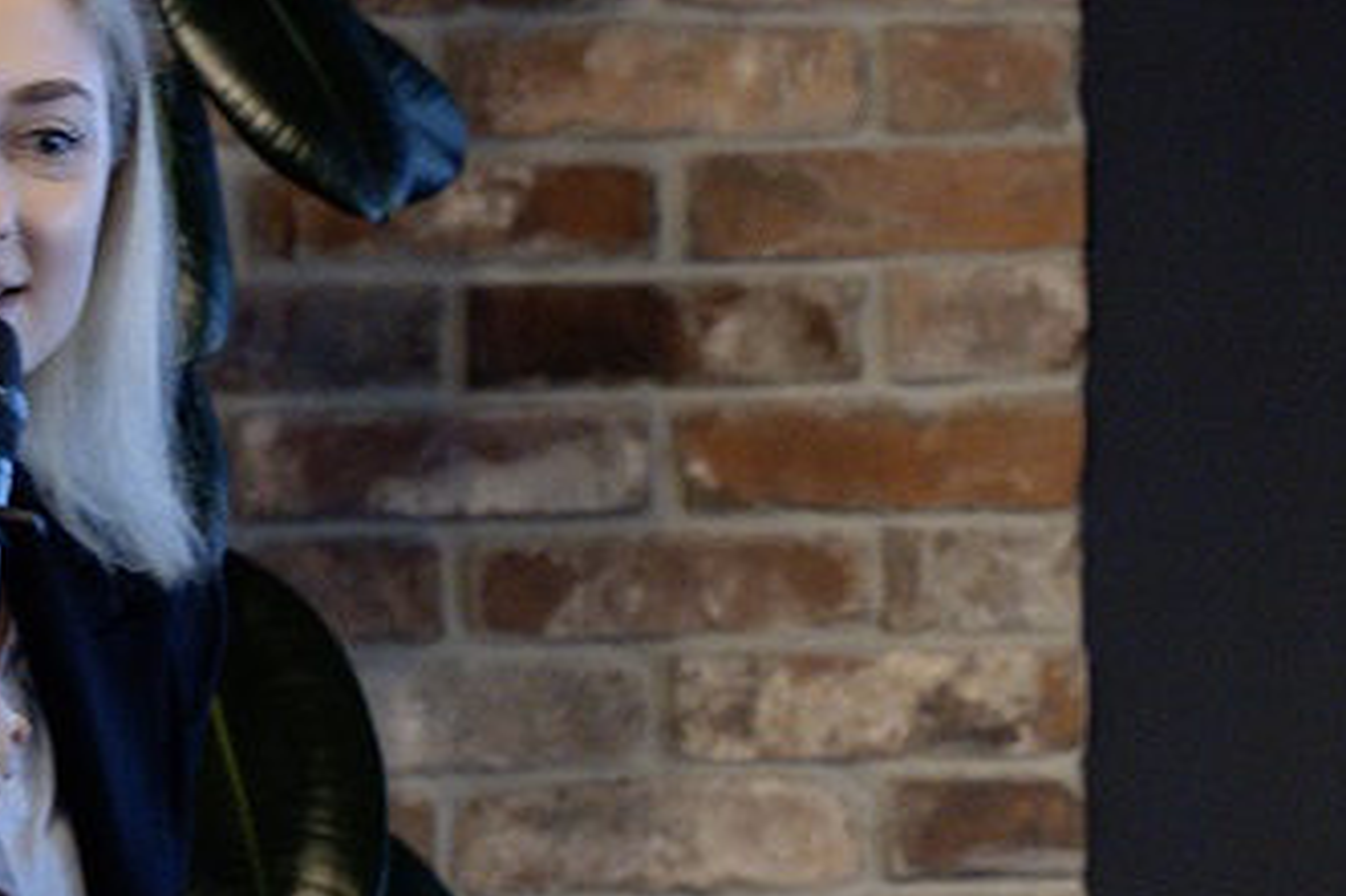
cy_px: 839
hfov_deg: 6.8
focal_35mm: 304
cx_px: 357
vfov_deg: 4.5
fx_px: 11360
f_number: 3.5
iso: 1600
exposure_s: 1/200
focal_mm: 70
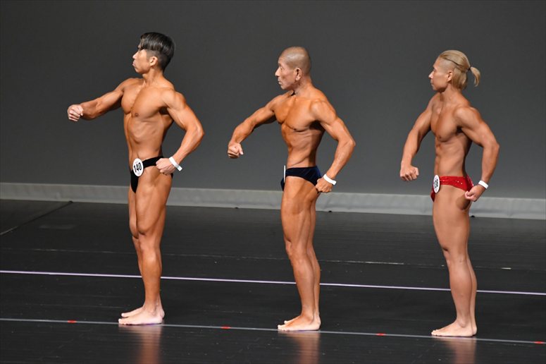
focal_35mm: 345
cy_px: 182
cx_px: 273
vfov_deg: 4.0
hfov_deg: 6.0
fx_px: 5230
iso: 4000
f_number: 5.6
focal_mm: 230
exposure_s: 1/400
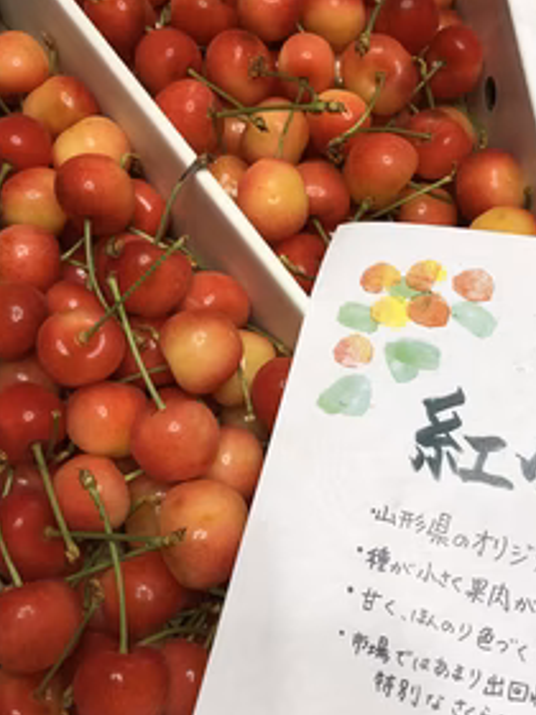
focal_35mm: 40
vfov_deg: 46.8
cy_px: 337
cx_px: 283
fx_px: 826
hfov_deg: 35.9
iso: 40
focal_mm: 3.99
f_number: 1.8
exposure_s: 1/33
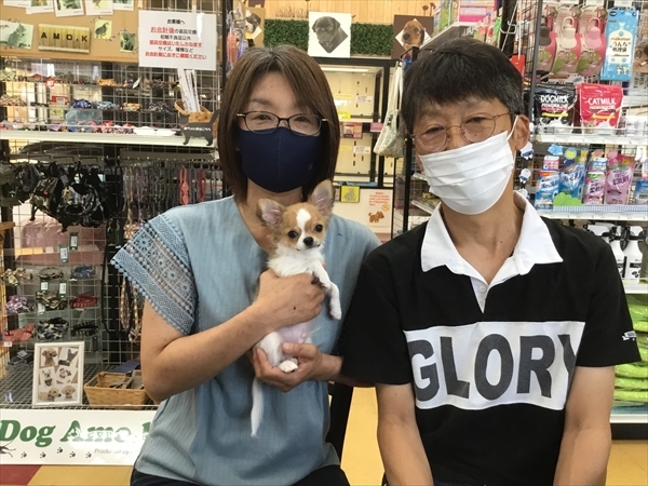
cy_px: 243
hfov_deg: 58.4
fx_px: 580
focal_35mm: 31
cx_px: 324
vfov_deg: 45.4
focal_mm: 3.3
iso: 32
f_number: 2.4
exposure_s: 1/30
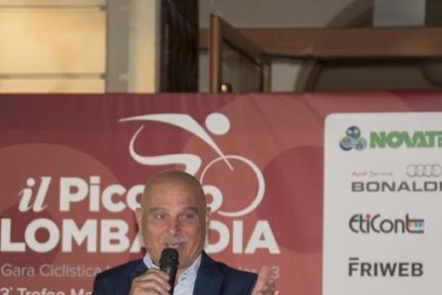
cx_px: 182
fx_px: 2691
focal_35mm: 219
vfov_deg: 6.3
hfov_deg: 9.4
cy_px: 256
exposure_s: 1/100
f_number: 4
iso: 200
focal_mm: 95
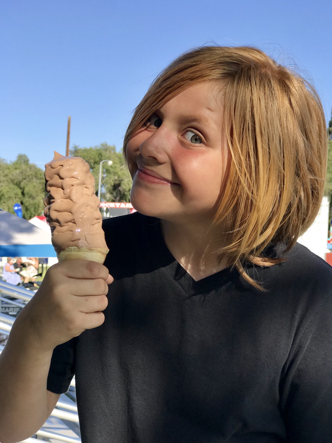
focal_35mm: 57
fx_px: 729
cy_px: 222
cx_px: 166
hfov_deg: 25.7
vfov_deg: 33.8
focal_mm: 6.6
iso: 20
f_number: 2.8
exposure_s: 1/499
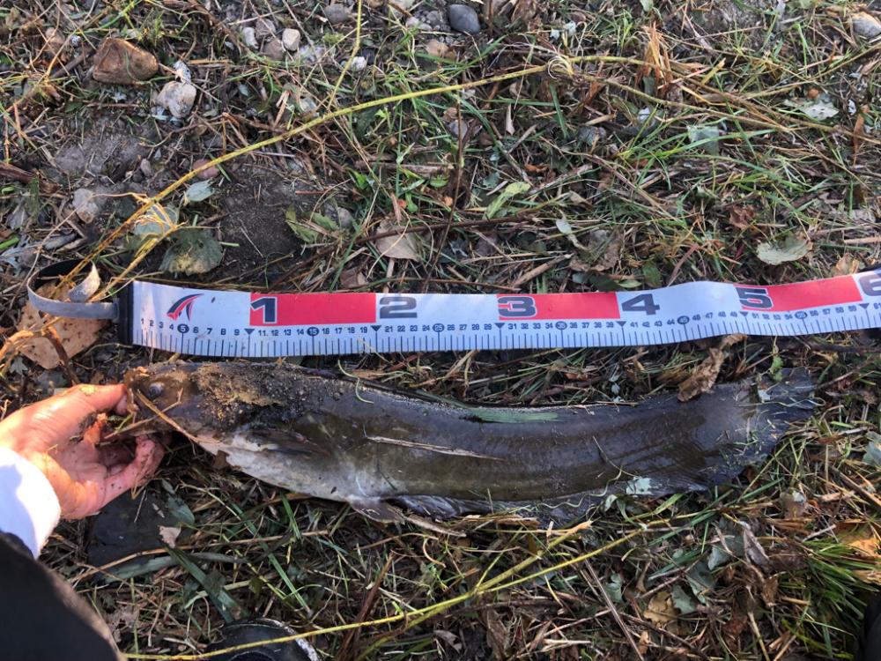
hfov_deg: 63.4
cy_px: 330
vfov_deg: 49.7
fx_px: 713
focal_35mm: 28
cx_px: 440
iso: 32
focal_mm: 4
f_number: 1.8
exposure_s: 1/120
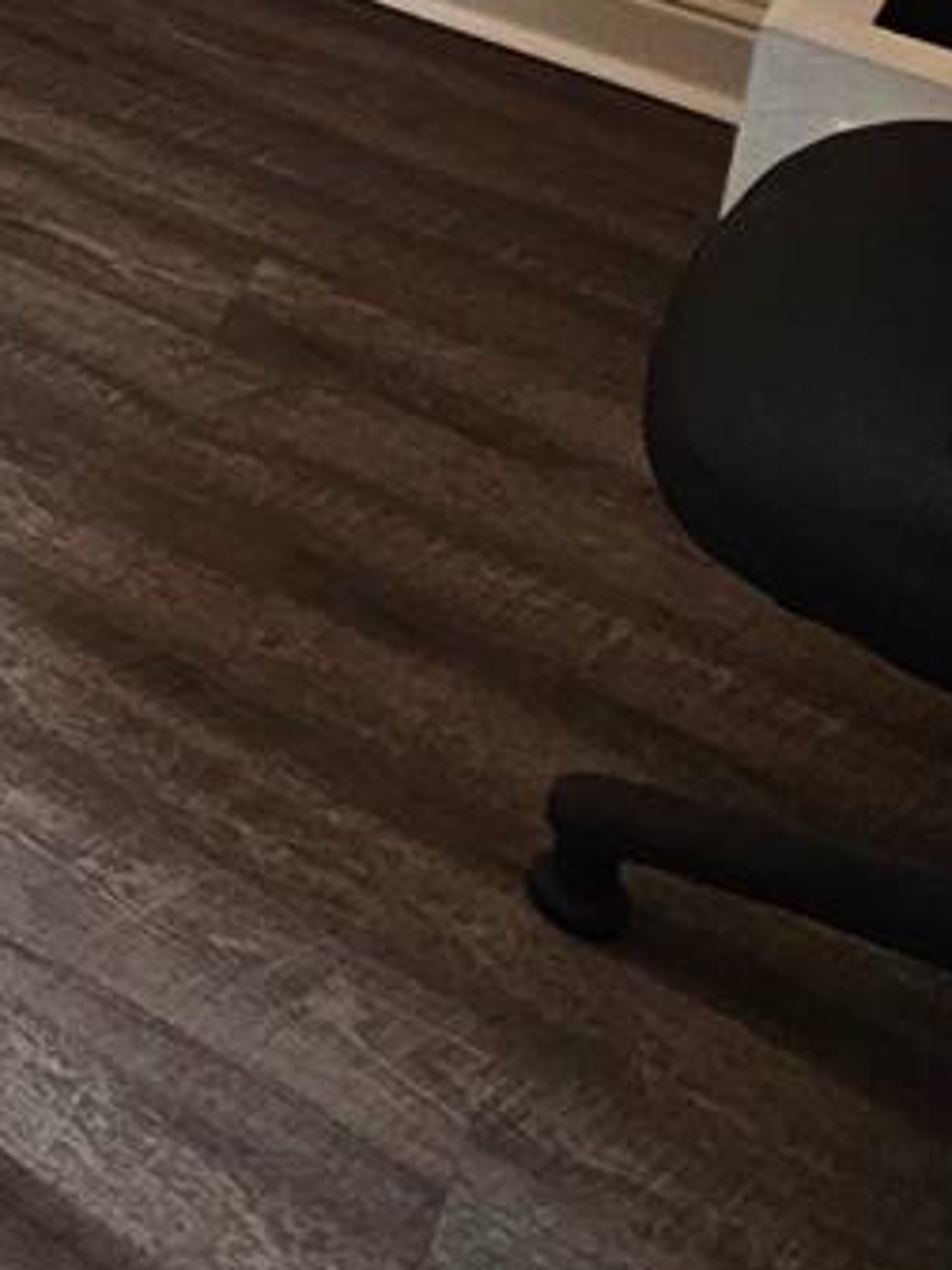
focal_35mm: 58
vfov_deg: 24.8
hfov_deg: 17.4
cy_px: -680
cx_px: -995
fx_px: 2127
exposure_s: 1/60
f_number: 2.2
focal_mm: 2.2
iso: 200
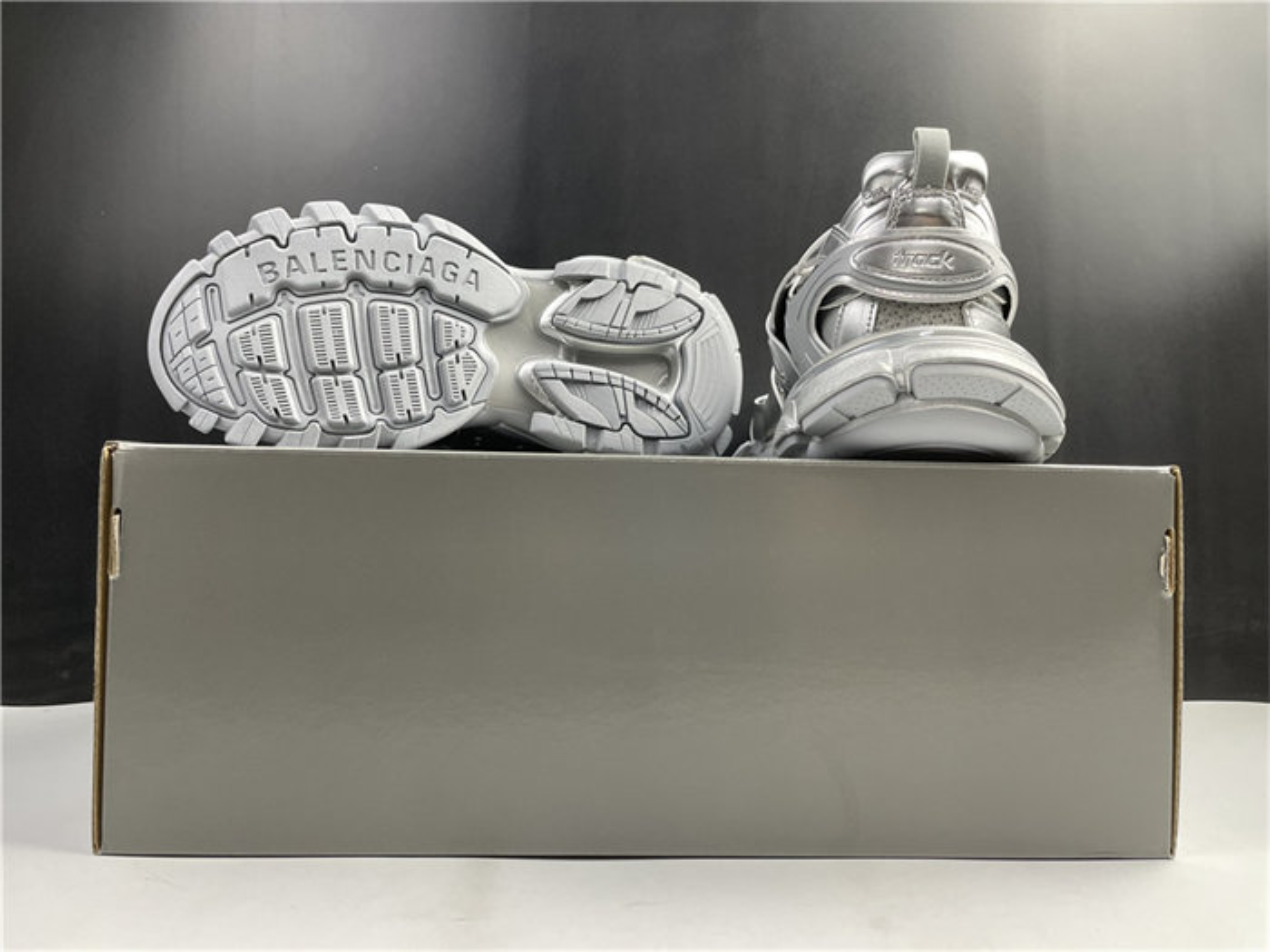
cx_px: 635
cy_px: 476
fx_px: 954
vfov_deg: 53.1
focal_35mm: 26
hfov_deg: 67.3
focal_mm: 4.2
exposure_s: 1/109
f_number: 1.6
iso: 125
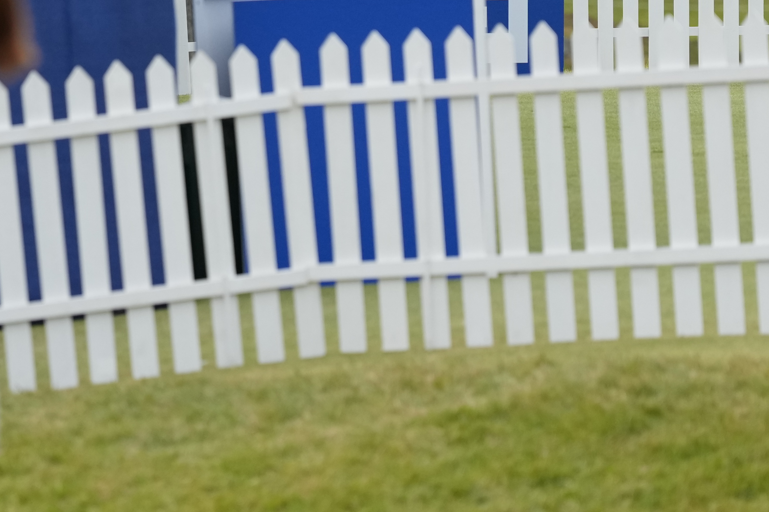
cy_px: 77
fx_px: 8586
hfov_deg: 5.1
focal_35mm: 402
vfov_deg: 3.4
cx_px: 196
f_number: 2.8
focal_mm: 141
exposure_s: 1/6400
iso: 800
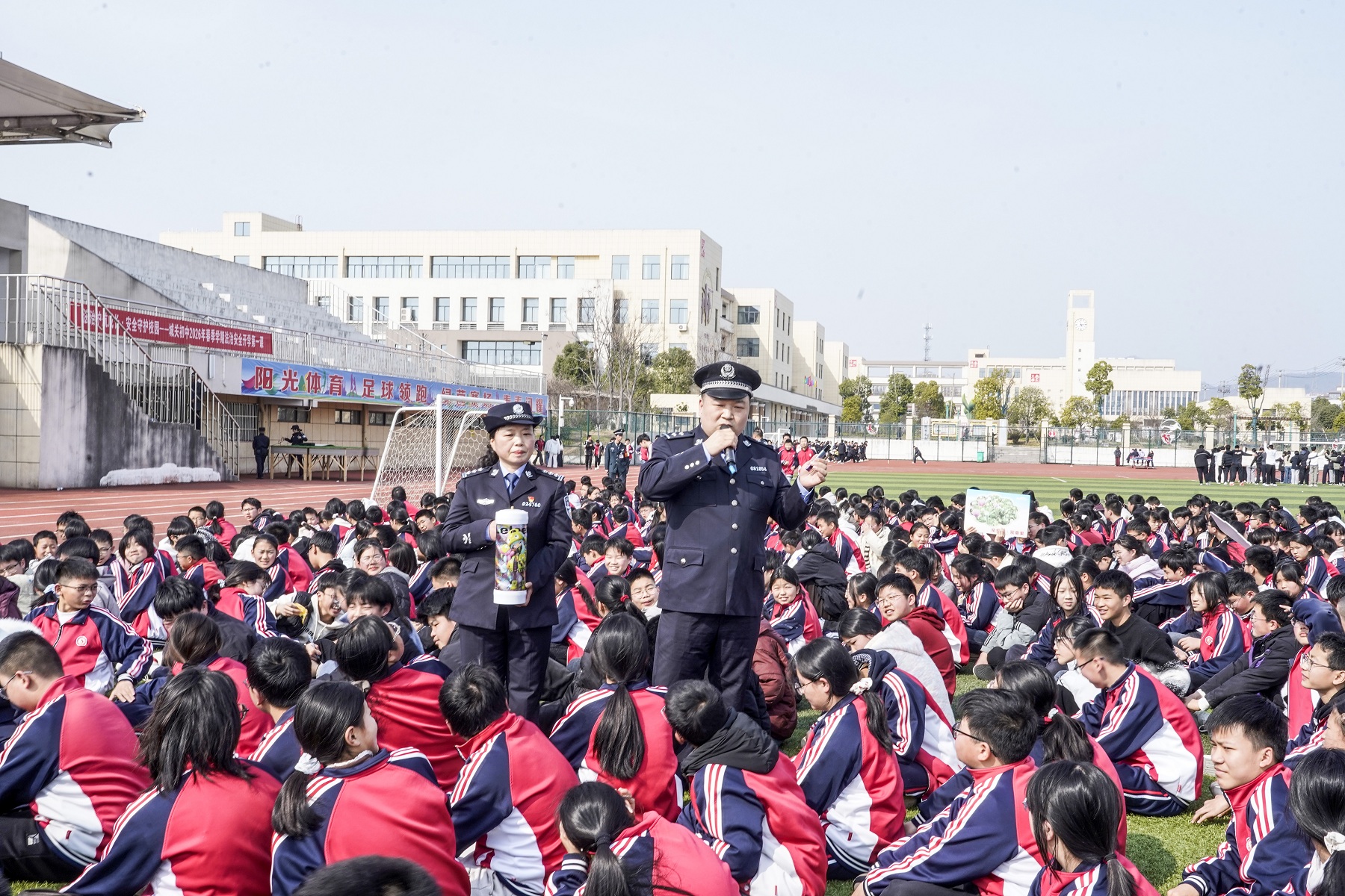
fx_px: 1382
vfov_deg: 35.9
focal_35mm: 37
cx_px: 672
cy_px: 448
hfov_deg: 51.9
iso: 320
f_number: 22
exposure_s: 1/60
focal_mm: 37
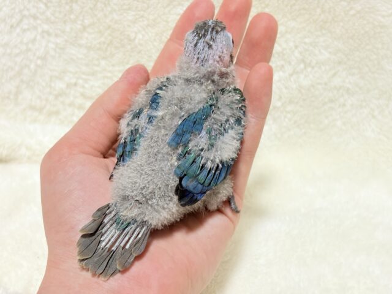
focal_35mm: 52
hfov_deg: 36.8
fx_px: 589
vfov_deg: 28.0
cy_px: 147
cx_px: 196
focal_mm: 5.96
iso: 160
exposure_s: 1/33
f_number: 1.6
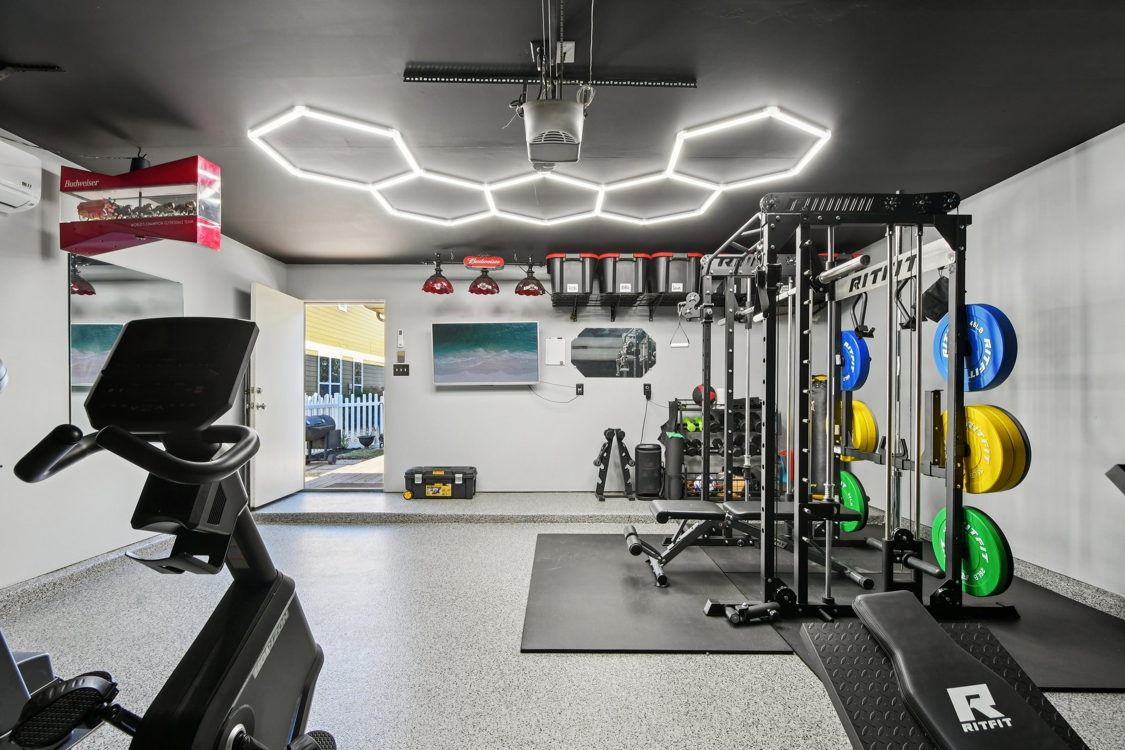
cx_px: 562
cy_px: 375
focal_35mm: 15
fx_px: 469
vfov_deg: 77.3
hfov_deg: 100.4
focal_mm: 10
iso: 400
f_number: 8
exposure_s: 1/30
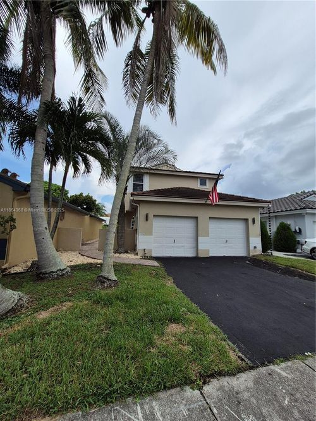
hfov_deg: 89.9
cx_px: 158
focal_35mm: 13
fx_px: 158
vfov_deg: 106.2
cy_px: 210
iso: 50
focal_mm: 1.74
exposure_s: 1/2240
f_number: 2.2
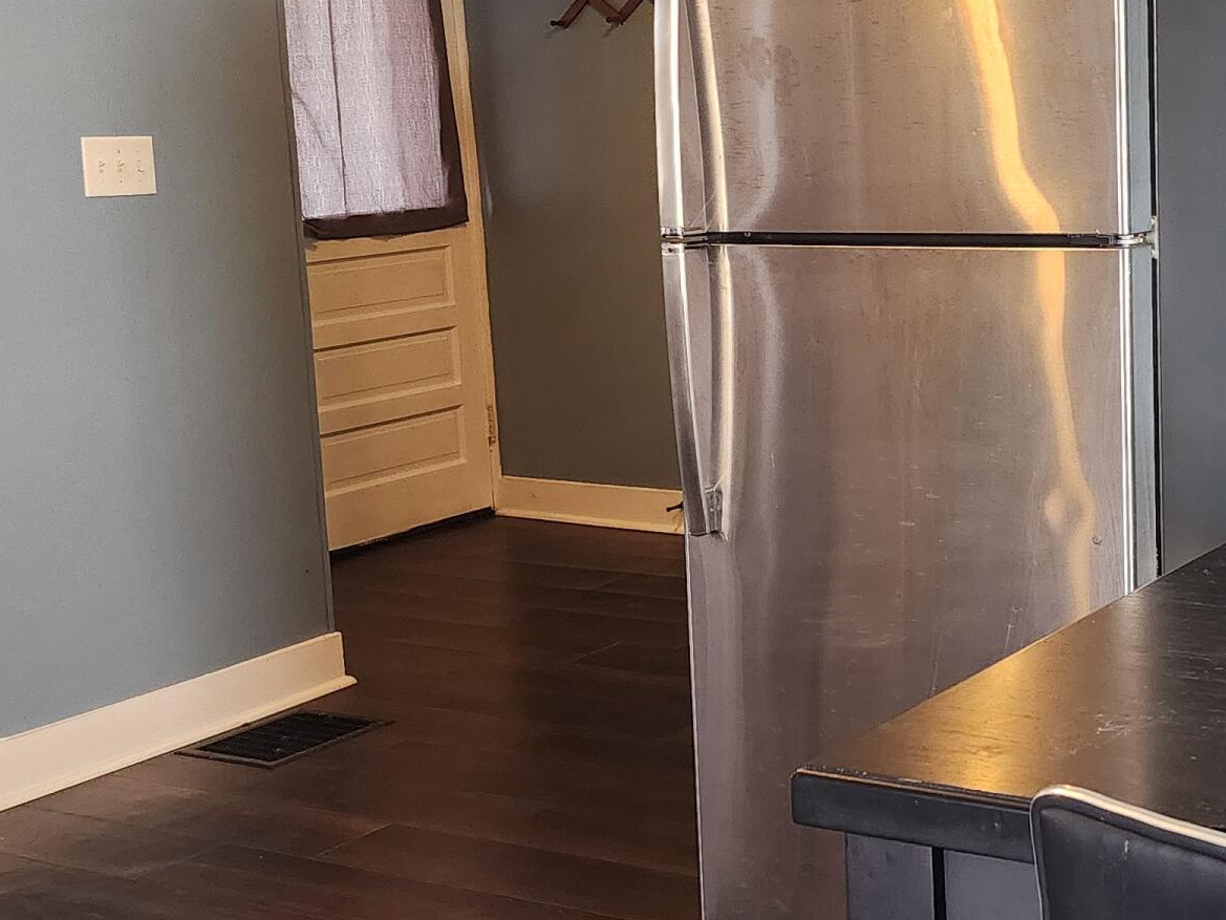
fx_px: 2090
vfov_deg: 24.8
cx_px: 1033
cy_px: 415
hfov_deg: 31.6
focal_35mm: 59
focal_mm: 6.4
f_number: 1.8
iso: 800
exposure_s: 1/120
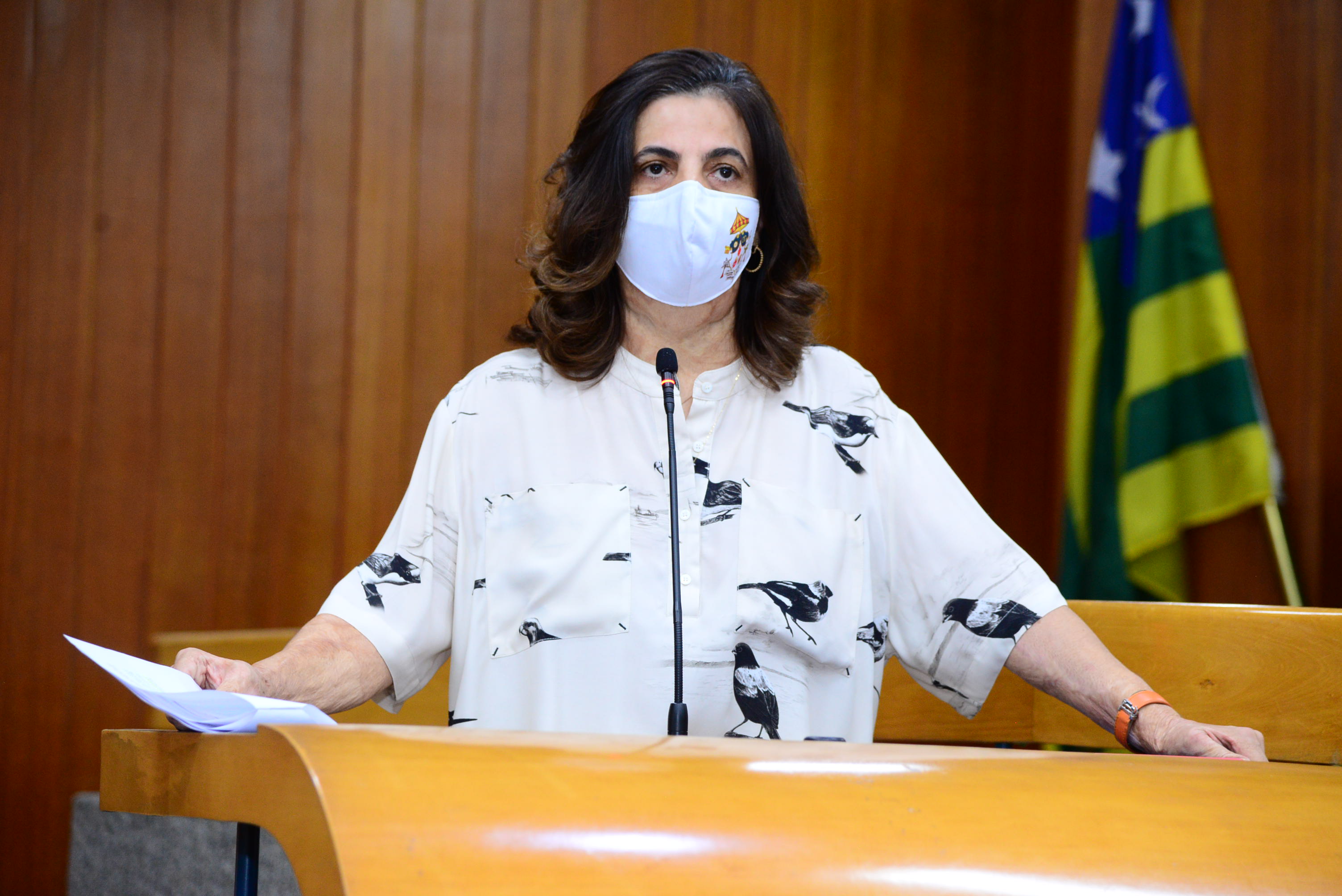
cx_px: 671
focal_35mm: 120
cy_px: 448
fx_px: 4475
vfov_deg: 11.4
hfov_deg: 17.1
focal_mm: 120
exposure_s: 1/60
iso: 2000
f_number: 4.5
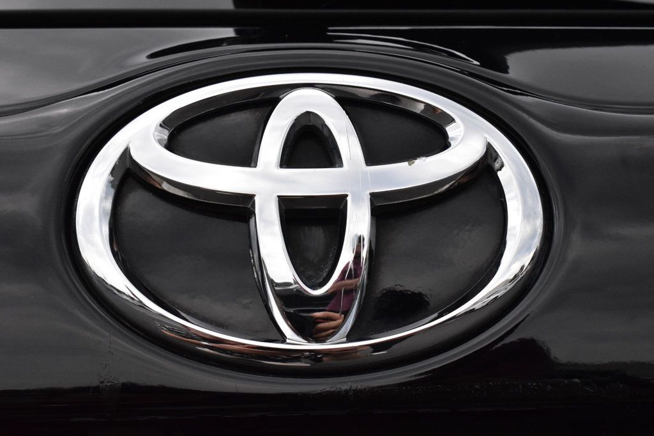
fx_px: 1144
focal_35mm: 63
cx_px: 327
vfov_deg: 21.6
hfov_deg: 31.9
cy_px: 218
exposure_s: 1/1000
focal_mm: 42
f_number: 13
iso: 2500
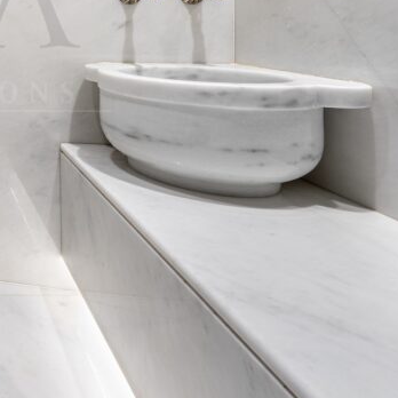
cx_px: -146
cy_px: 29
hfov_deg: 33.8
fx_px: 390
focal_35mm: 30
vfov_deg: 47.7
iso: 100
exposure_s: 3.2
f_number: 14
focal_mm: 12
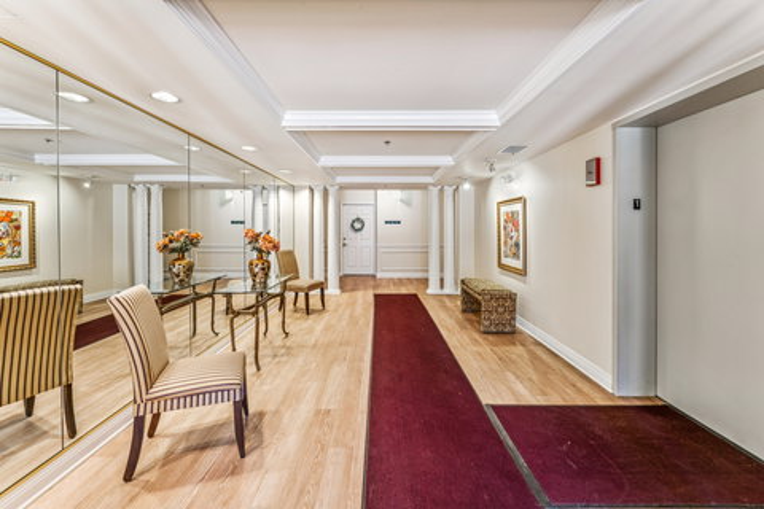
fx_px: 297
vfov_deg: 81.2
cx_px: 382
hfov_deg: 104.3
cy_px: 254
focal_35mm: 14
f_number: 13
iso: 400
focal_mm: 14
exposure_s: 1/1.67
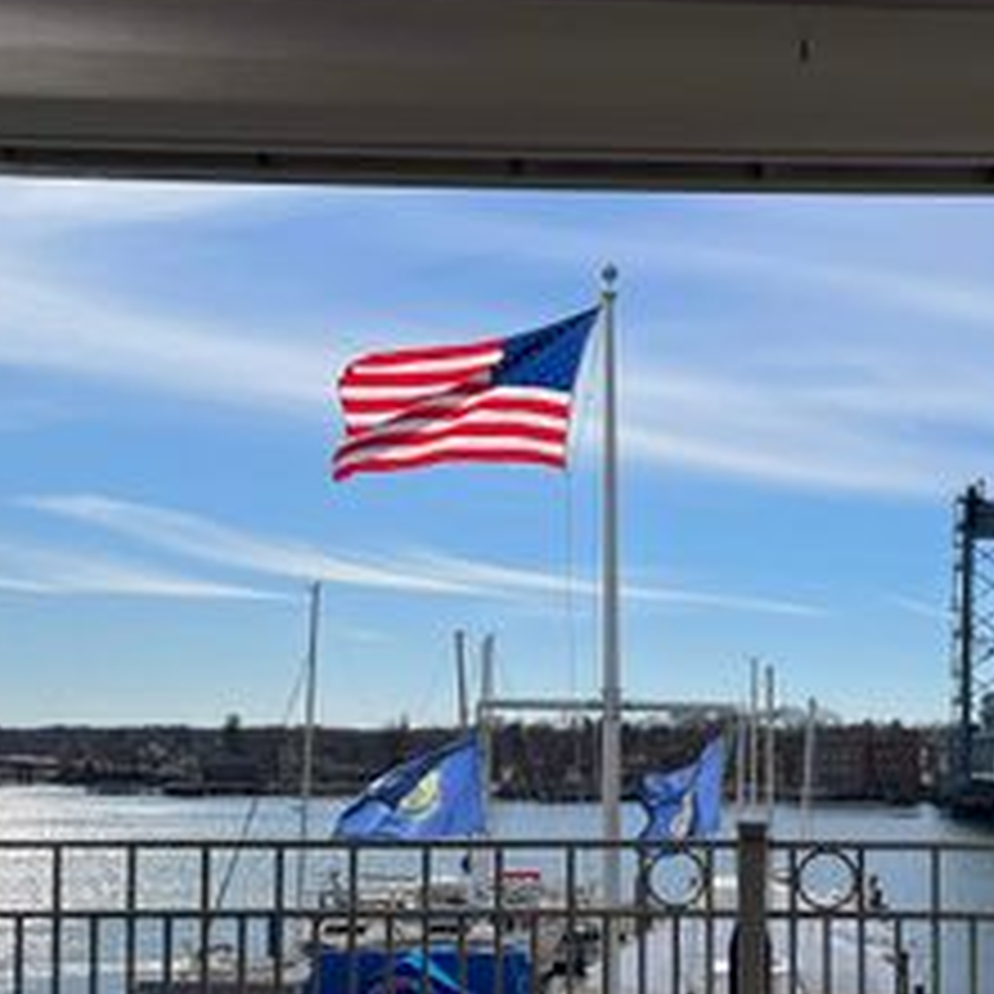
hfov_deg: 32.3
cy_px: 776
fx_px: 1689
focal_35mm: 52
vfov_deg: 32.0
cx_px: 729
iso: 50
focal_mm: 5.7
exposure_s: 1/9434
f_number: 1.5
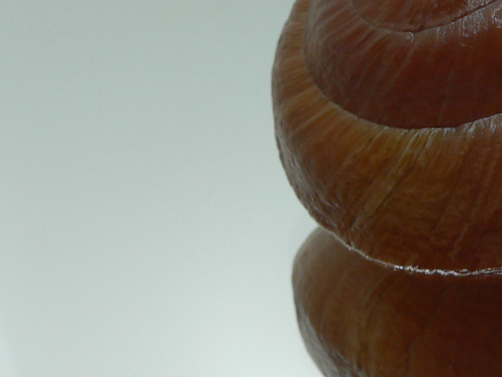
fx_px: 1146
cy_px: 78
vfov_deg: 18.5
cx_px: 505
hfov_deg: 23.6
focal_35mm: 79
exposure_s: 1/60
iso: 80
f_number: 2.8
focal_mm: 4.6
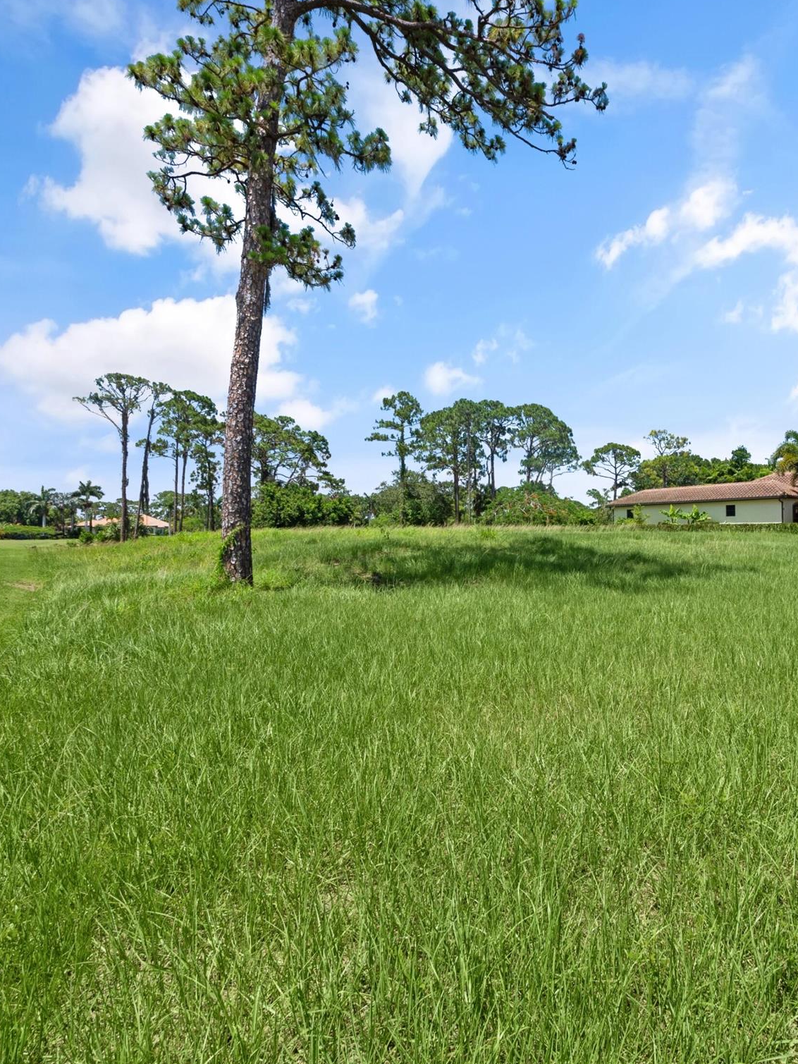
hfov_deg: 66.1
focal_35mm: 19
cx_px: 557
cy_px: 532
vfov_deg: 84.7
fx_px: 584
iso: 200
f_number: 8
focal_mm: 7
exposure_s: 1/400
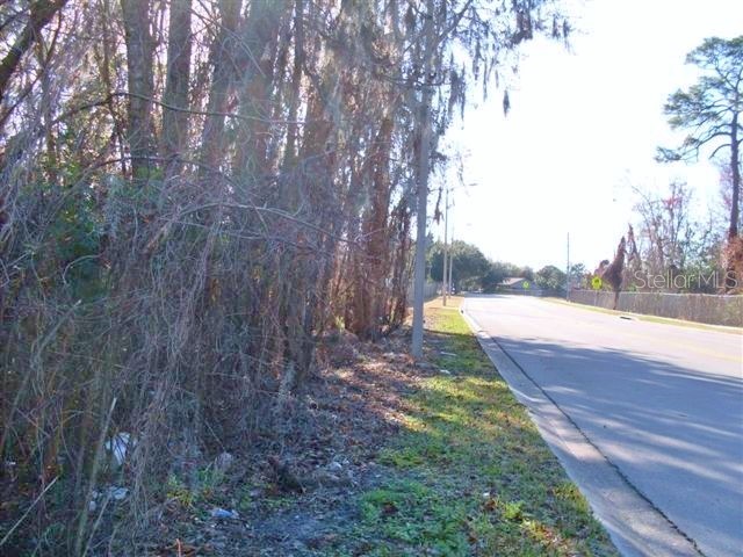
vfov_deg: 37.7
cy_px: 278
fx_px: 816
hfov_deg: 49.0
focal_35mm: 38
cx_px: 372
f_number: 2.8
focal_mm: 6.3
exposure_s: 1/500
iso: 80
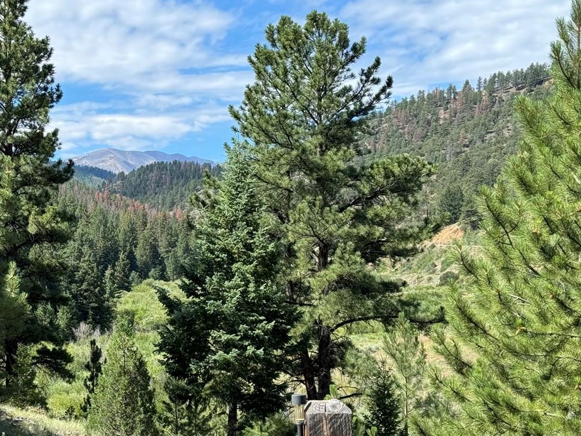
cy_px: 315
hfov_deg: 24.8
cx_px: 163
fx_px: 1309
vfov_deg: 18.8
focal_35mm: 78
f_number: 1.78
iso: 64
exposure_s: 1/1524
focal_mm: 6.76
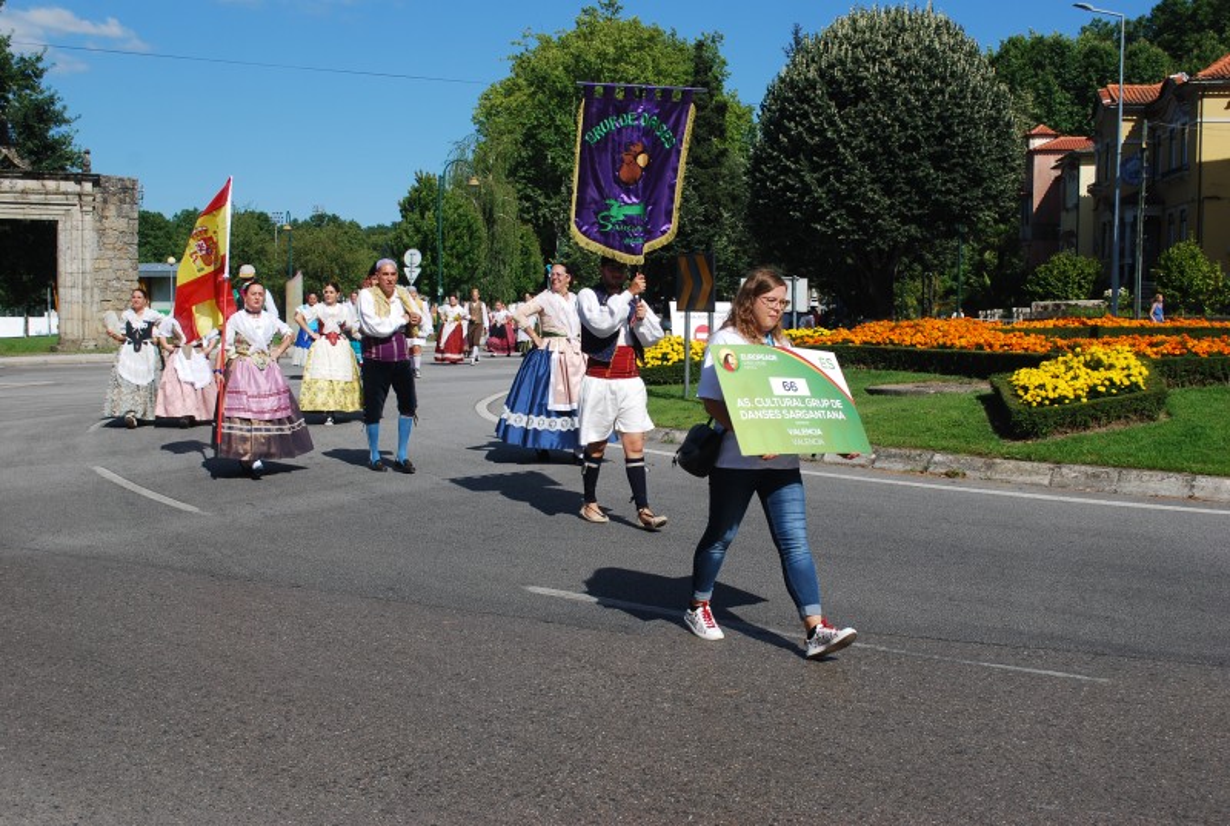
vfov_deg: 32.0
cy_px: 413
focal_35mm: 42
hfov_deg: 46.3
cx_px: 615
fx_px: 1438
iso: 100
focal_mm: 28
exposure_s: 1/250
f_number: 8
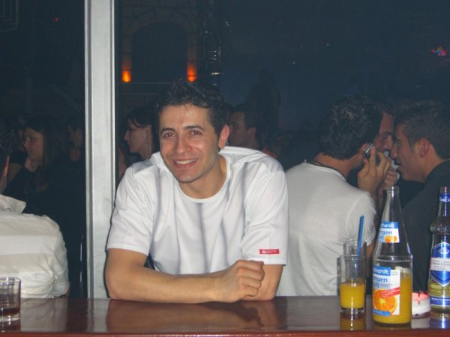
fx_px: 741
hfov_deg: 33.8
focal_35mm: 57
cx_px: 225
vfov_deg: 25.7
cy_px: 168
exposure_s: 1/60
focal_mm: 11.8
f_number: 3.6
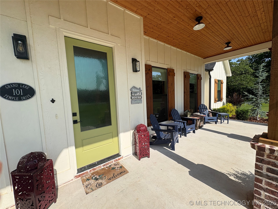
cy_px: 104
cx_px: 139
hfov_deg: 102.1
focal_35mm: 14
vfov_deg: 85.7
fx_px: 112
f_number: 2.2
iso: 50
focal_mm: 2.22
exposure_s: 1/1506
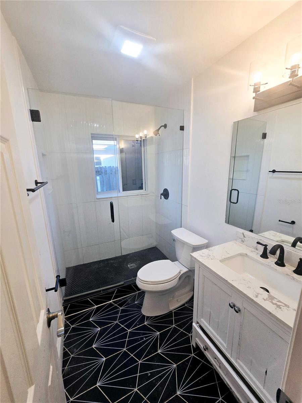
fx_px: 151
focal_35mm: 13
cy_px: 202
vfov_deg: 106.2
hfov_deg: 89.9
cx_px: 151
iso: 64
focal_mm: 2.2
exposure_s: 1/120
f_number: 2.2
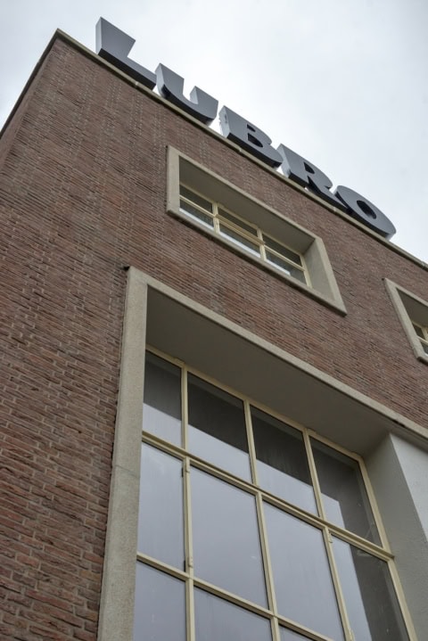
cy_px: 320
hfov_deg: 27.0
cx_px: 214
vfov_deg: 39.6
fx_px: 891
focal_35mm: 50
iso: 1000
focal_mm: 50
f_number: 6.3
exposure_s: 1/2000
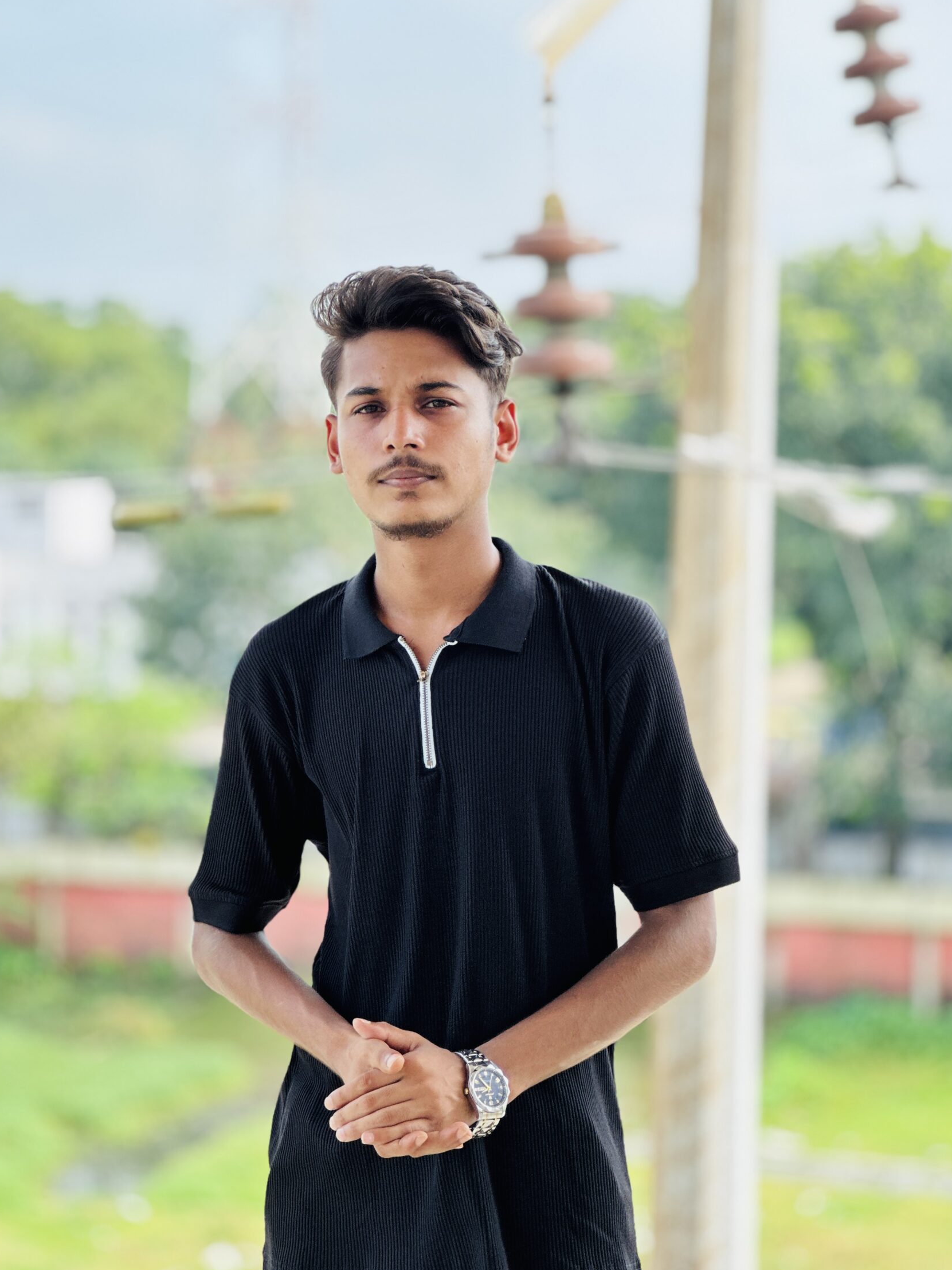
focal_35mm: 89
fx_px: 3264
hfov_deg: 16.6
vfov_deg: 22.0
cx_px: 451
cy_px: 581
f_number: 2.8
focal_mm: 9
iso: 40
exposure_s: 1/121
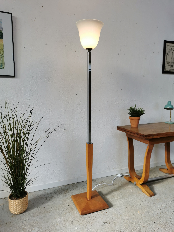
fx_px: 181
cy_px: 116
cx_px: 87
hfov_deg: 51.4
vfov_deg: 65.3
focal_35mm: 27
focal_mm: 5.58
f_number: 1.8
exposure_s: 1/380
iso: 50
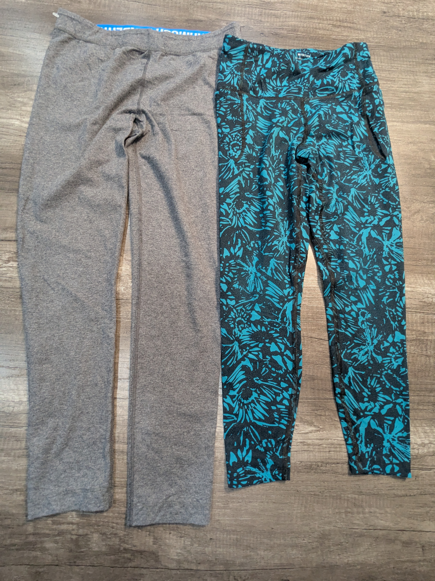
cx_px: 218
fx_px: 268
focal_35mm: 16
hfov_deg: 78.1
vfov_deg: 94.5
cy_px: 290
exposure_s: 1/50
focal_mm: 2.35
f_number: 2.2
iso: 213
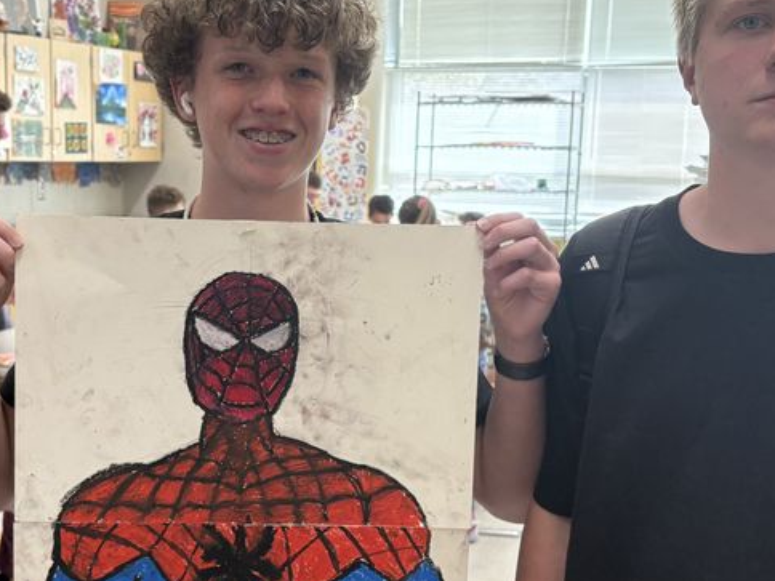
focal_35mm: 55
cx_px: 272
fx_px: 1231
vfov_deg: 26.5
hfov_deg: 34.7
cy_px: 347
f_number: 1.6
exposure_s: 1/120
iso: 160
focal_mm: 5.96
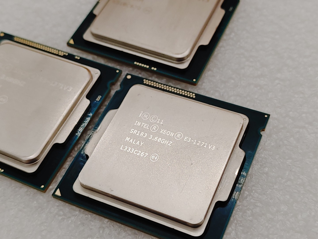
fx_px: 496
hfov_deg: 35.5
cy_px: 120
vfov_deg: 27.0
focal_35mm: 54
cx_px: 159
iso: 50
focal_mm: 4.36
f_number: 1.8
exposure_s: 1/283
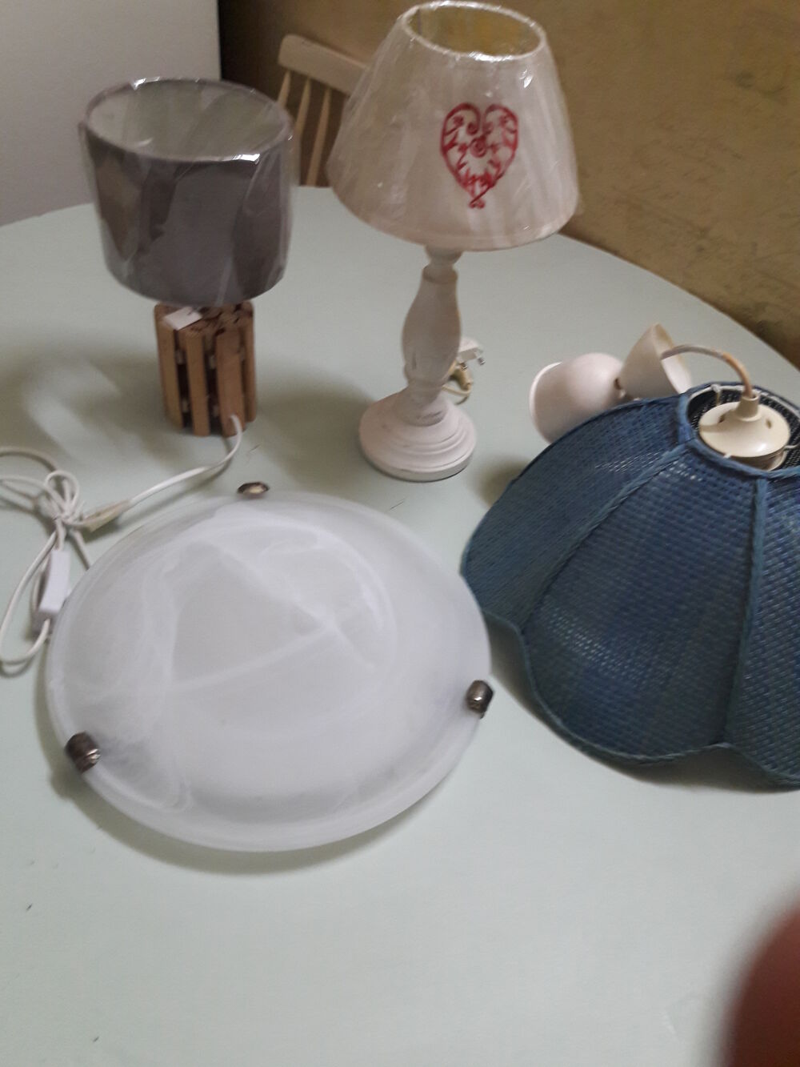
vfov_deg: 63.4
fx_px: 863
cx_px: 400
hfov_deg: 49.8
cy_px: 534
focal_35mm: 28
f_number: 1.9
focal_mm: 3.7
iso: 160
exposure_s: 1/33
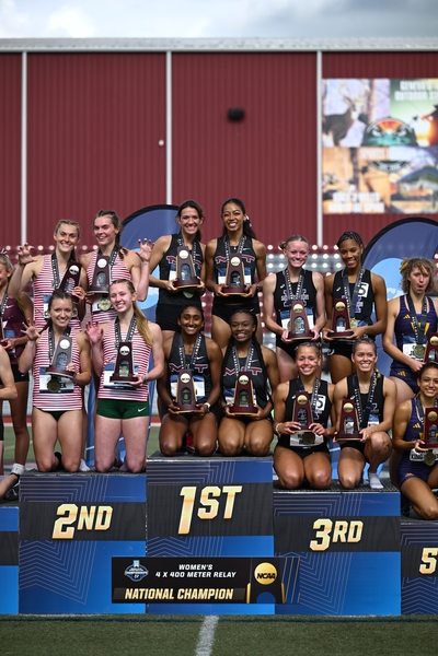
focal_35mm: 115
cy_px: 328
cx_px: 219
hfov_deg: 11.9
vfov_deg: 17.8
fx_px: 2099
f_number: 3.2
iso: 100
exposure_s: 1/1600
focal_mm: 115
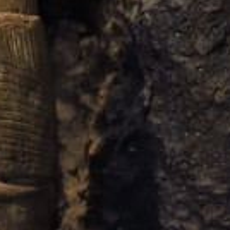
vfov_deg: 10.8
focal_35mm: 160
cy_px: 7
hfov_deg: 10.5
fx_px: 1203
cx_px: -127
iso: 6400
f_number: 3.5
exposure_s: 1/50
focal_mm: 60
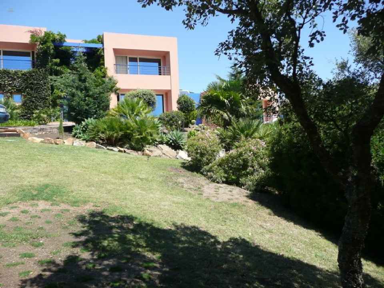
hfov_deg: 63.4
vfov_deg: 49.7
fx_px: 311
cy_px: 144
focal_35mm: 28
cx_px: 192
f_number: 3.3
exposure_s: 1/500
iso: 100
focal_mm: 4.6
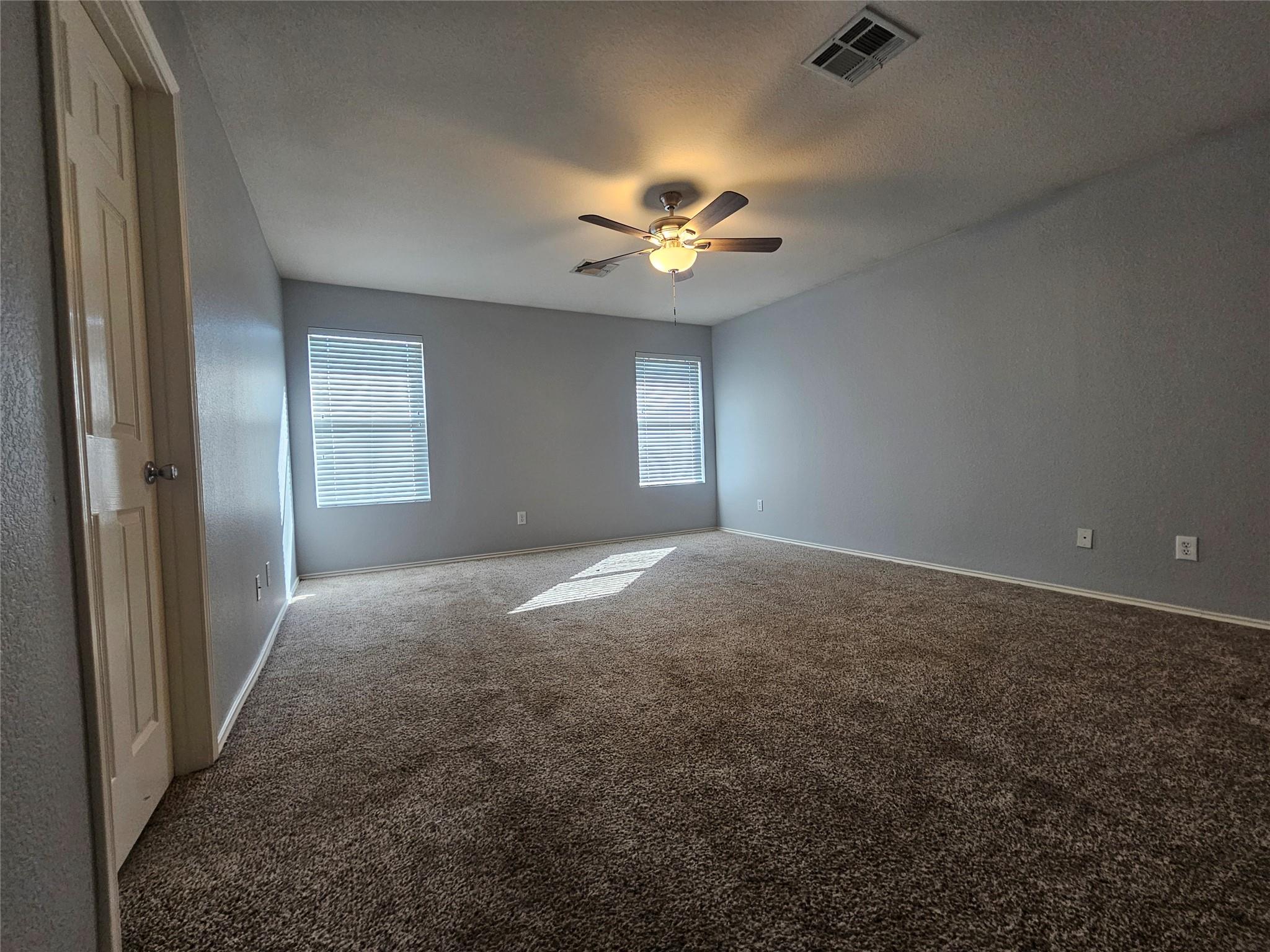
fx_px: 477
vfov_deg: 89.9
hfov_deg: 106.2
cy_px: 476
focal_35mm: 13
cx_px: 635
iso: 200
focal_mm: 2.2
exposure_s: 1/77.4
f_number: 2.2
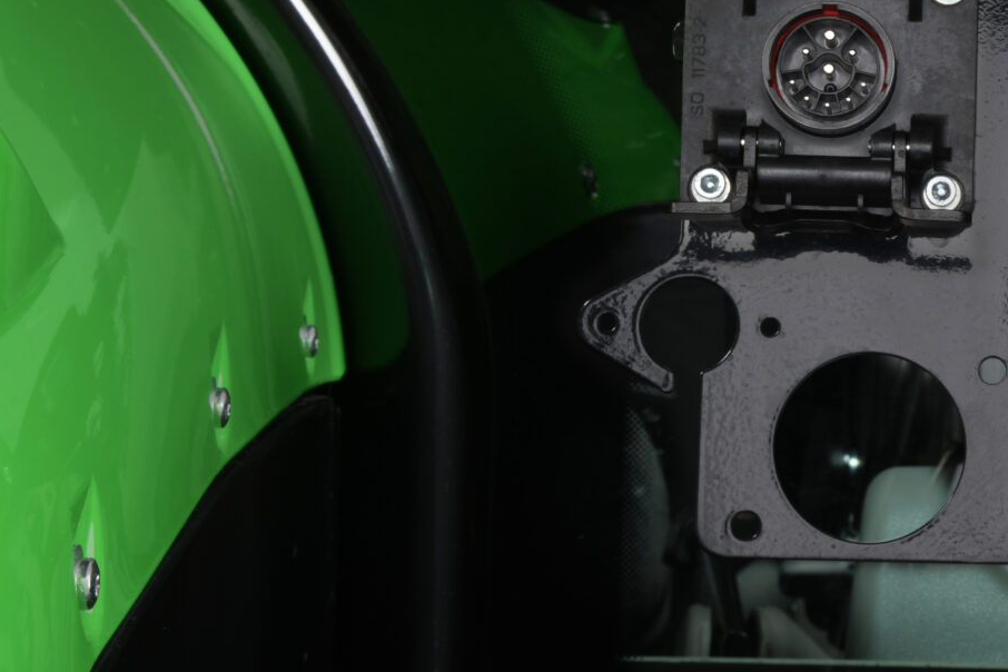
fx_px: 3640
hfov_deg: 15.3
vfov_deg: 10.5
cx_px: 1160
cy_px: 269
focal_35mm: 130
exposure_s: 1/160
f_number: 14
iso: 200
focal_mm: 46
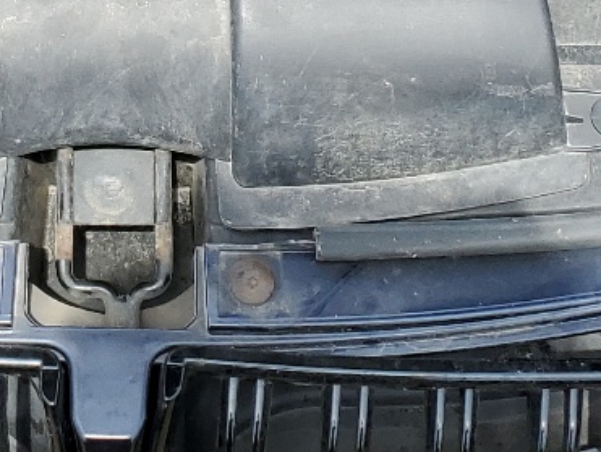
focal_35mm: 112
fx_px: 1946
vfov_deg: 11.7
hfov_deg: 17.3
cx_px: 49
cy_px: -493
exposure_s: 1/1429
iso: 50
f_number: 1.5
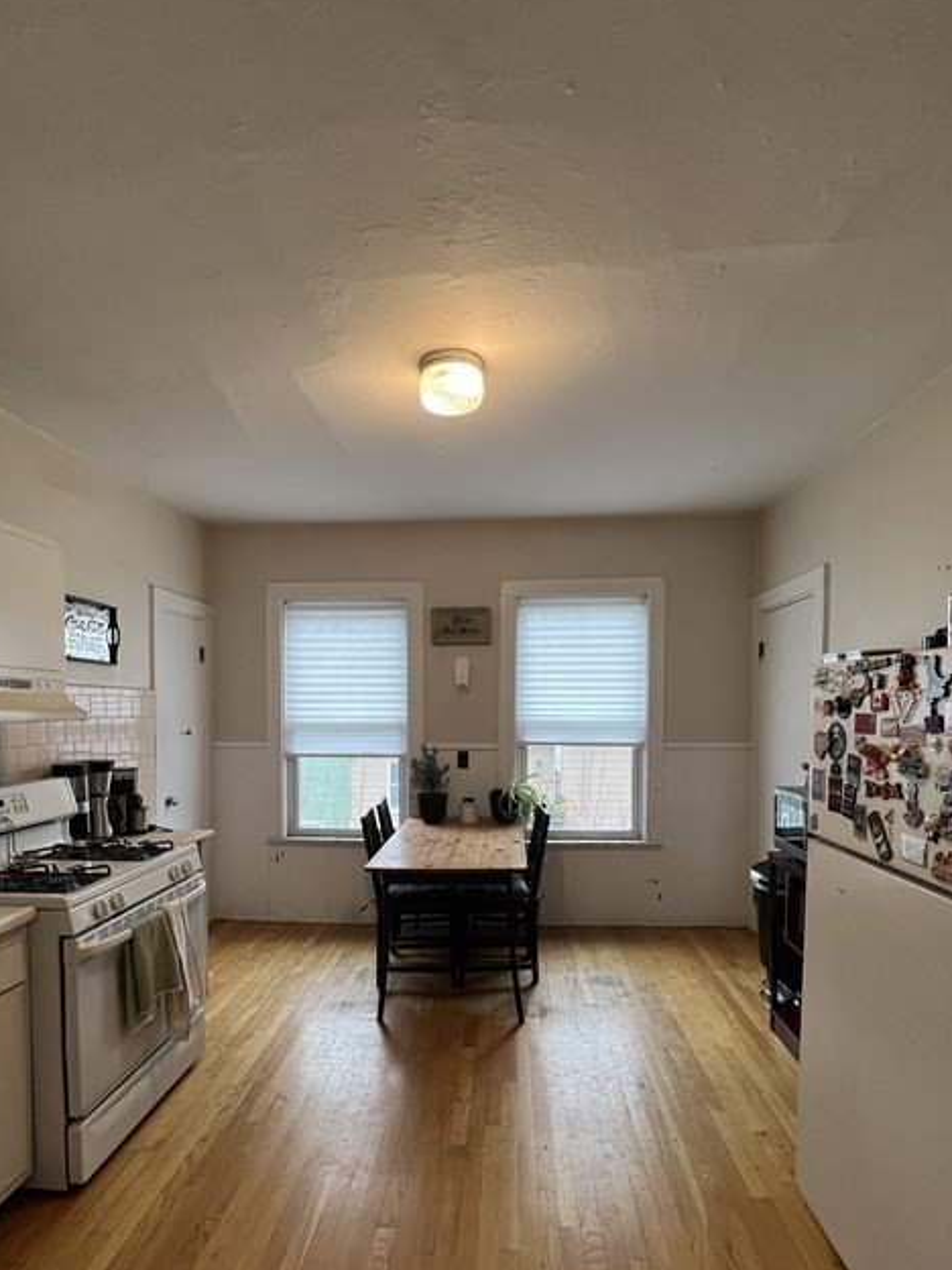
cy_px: 735
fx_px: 587
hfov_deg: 78.1
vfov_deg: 93.7
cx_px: 466
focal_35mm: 16
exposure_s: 1/120
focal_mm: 1.57
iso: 125
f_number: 1.8
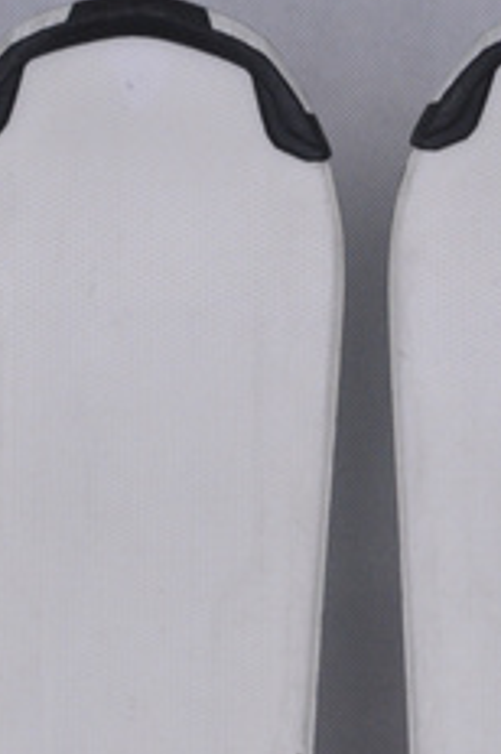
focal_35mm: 305
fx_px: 6385
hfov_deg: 4.5
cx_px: 359
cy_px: 705
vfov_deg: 6.7
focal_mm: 105
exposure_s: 1/125
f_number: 11
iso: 3200
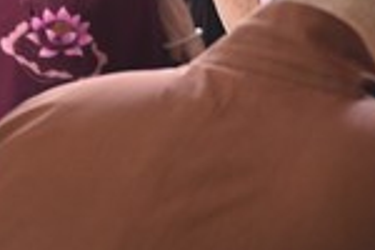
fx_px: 2250
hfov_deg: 9.5
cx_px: 305
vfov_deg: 6.2
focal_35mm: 216
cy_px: -242
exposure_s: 1/100
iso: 1250
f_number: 3.5
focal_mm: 50
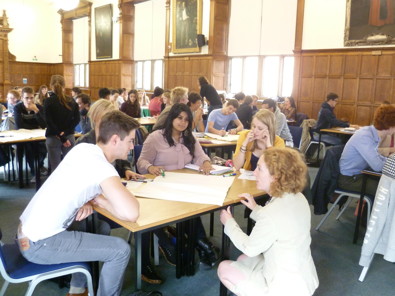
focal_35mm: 32
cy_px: 148
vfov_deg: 44.2
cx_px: 198
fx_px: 365
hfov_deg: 56.8
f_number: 3
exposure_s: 1/30
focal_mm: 5.7
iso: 400
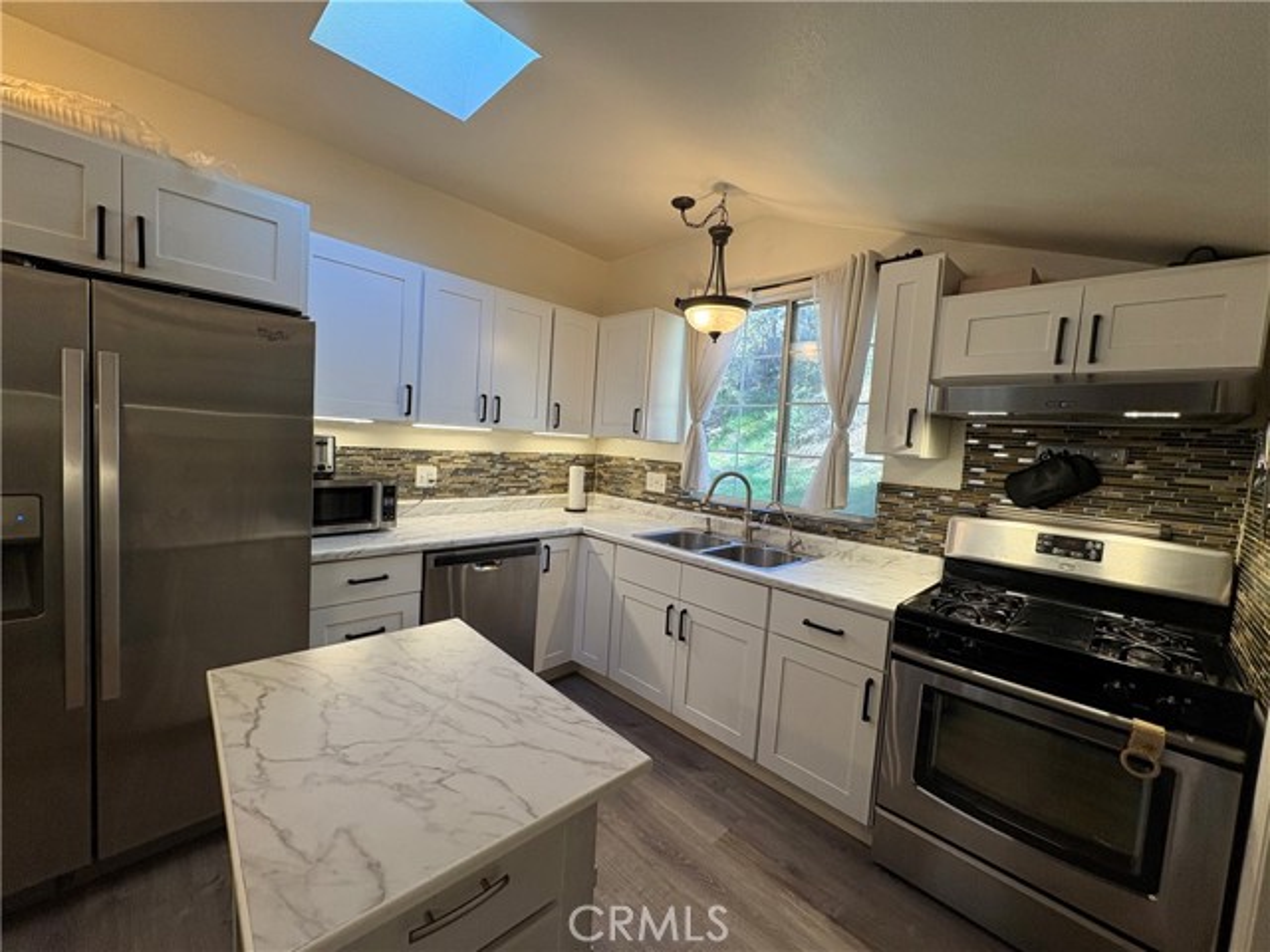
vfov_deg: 85.7
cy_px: 476
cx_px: 635
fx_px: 514
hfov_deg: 102.1
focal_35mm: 14
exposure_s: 1/120
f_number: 2.2
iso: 125
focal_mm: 2.22
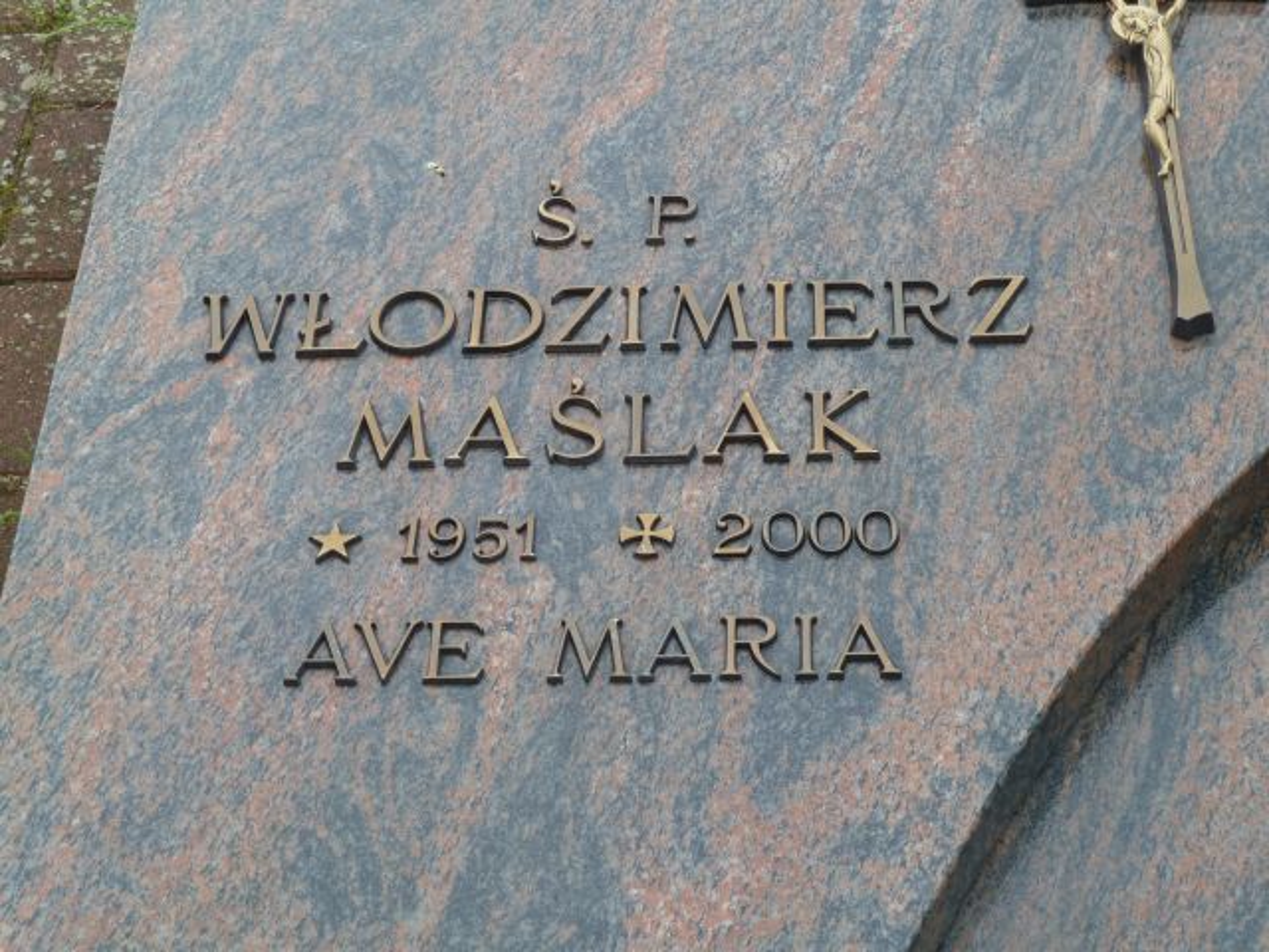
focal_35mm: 78
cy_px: 476
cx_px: 634
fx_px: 2859
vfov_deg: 18.9
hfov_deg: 25.0
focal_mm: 12.8
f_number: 4.2
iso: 80
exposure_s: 1/60
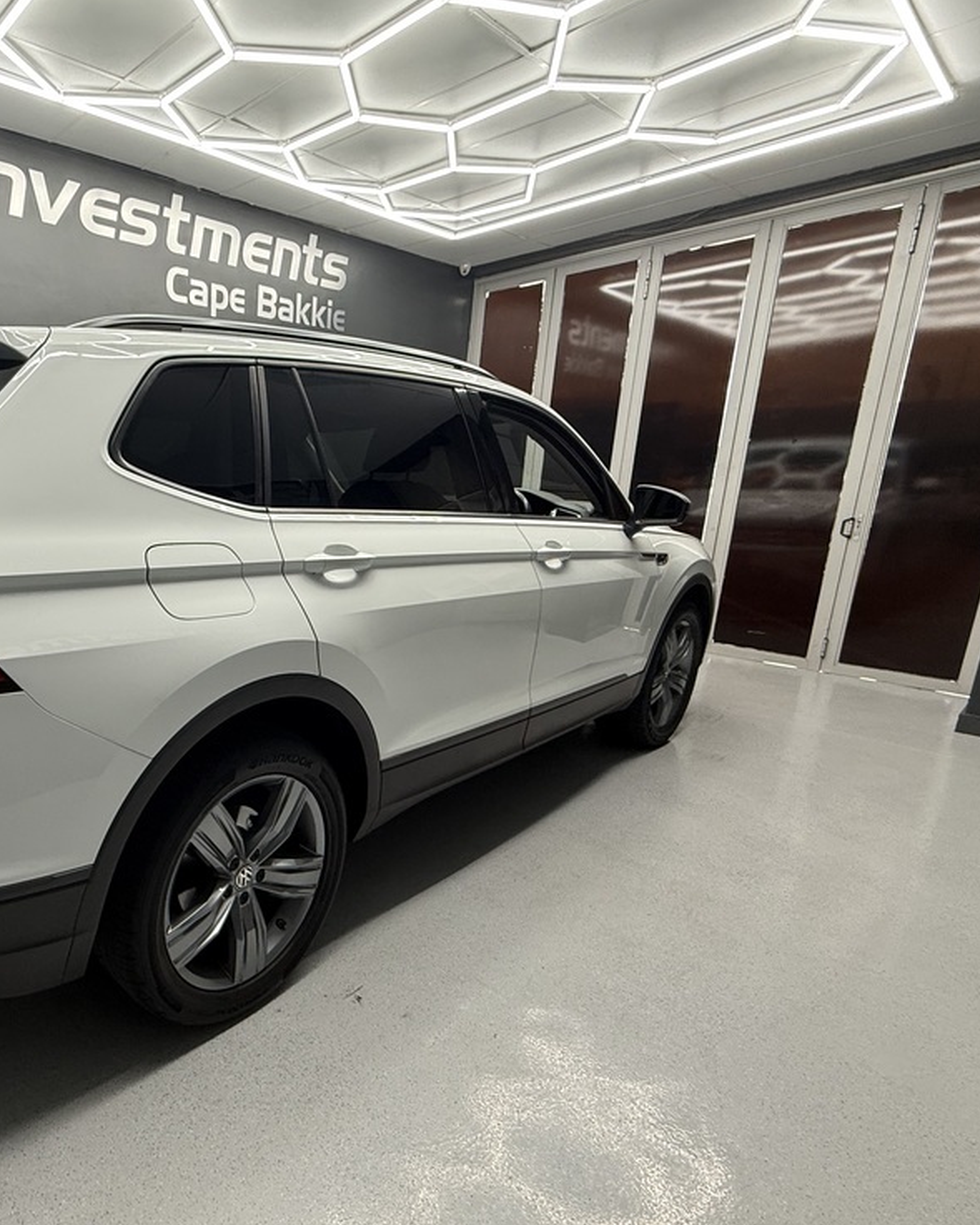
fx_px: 689
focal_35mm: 19
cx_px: 166
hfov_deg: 63.3
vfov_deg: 83.3
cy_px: 626
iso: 200
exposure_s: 1/100
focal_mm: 2.22
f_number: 2.2
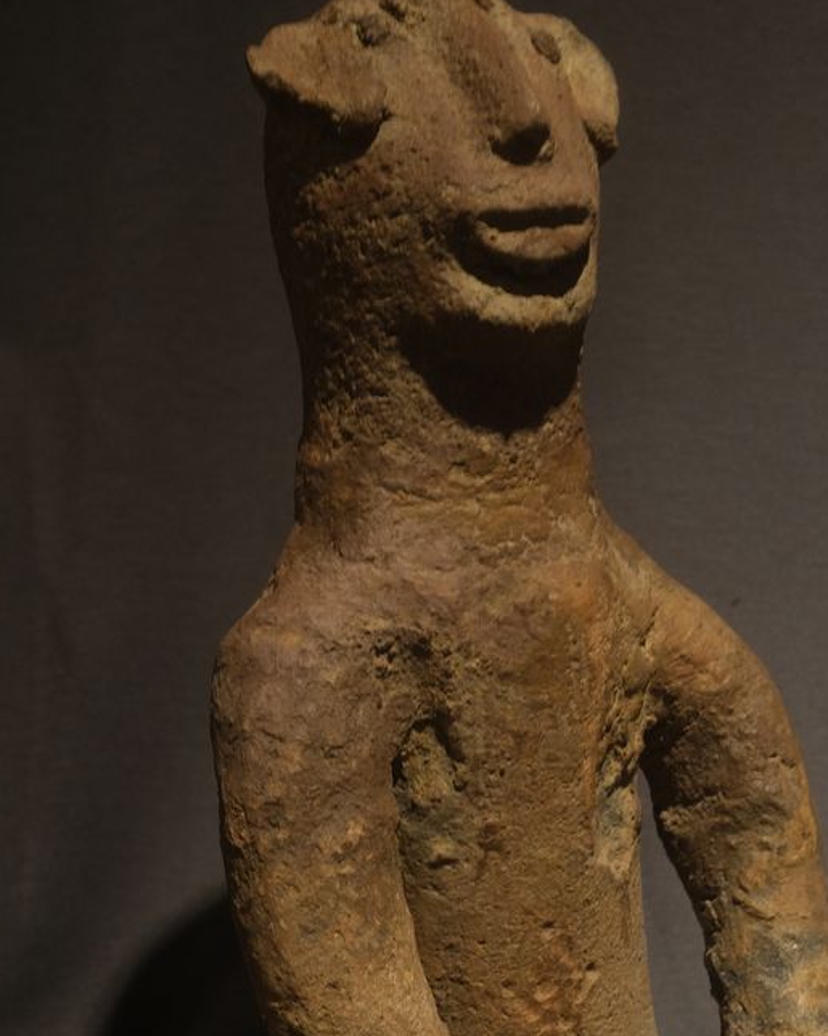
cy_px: 816
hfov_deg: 20.4
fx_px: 2298
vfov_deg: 25.0
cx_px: 555
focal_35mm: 75
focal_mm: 27
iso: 800
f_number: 6.4
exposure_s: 1/27
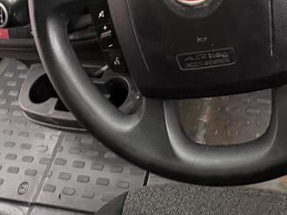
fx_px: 315
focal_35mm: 38
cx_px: 216
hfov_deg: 47.1
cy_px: -71
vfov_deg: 29.6
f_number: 2.2
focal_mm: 2.22
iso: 320
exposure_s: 1/60
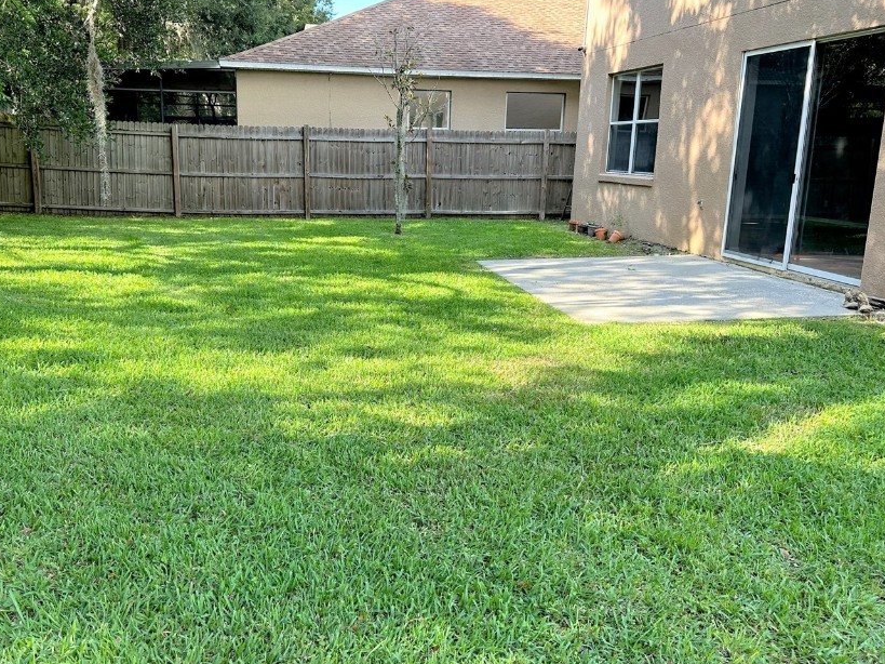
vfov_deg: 46.8
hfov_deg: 59.9
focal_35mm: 30
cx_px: 405
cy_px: 315
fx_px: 767
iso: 80
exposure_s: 1/369
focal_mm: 6.86
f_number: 1.78
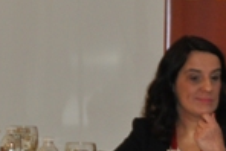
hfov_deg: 5.2
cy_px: 191
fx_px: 2438
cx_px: 380
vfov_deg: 3.5
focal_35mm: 388
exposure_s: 1/60
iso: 800
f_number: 5
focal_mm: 60
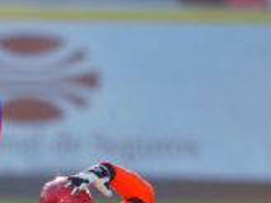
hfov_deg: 1.8
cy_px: 208
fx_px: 8447
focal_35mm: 1079
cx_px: -20
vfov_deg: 1.4
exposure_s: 1/3200
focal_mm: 300
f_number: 2.8
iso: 500
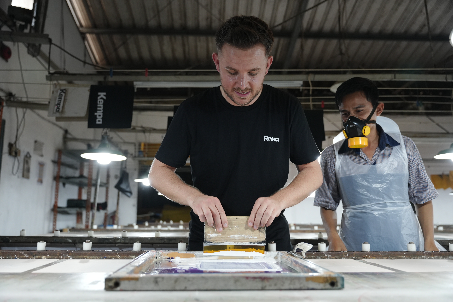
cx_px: 226
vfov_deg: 41.2
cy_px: 151
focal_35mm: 32
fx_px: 401
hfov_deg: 58.9
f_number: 2.8
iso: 1250
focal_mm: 31.9
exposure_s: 1/250
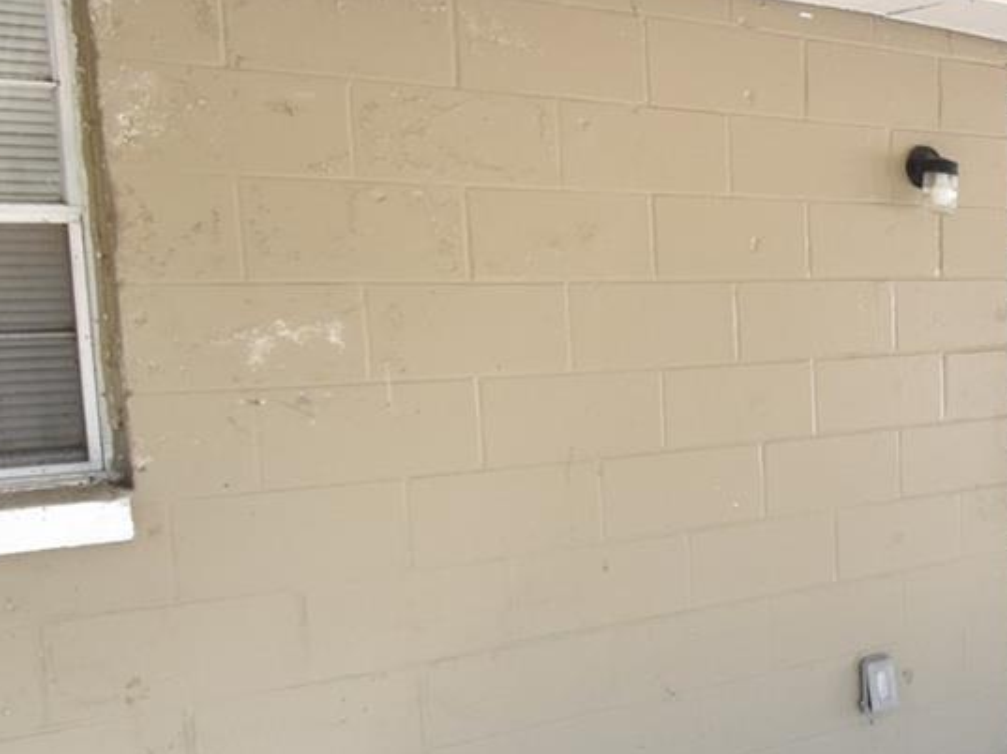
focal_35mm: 43
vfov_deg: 33.5
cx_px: 1140
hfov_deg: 36.3
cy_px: 411
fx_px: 1250
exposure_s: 1/500
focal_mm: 10
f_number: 3.5
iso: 800
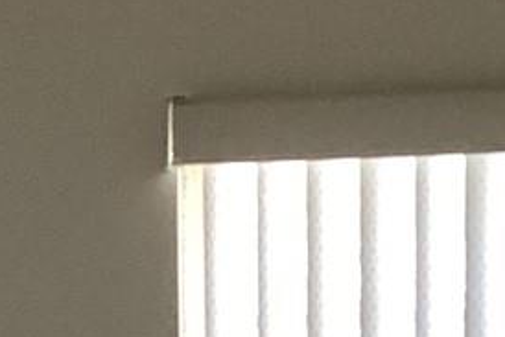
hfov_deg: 10.7
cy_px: 757
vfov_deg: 7.0
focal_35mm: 188
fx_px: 2638
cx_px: -123
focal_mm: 3.3
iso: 200
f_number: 2.4
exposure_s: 1/60
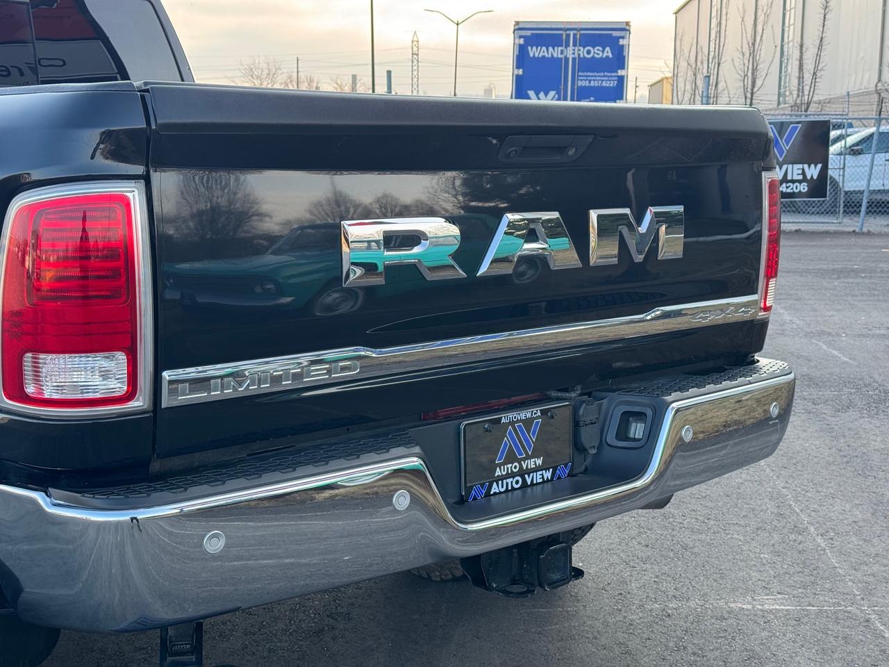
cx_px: 444
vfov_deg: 30.3
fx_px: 1233
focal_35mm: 48
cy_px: 334
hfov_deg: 39.7
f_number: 1.78
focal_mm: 6.76
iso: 64
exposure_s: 1/372
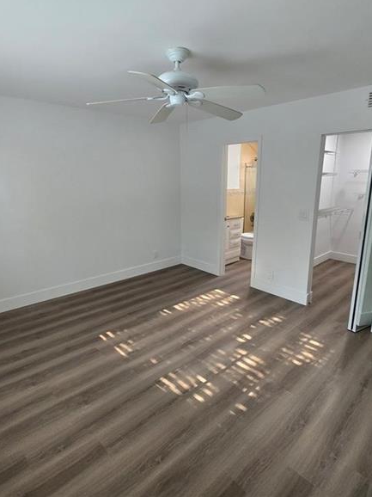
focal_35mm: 18
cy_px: 240
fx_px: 258
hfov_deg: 71.6
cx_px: 189
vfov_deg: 87.7
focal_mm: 2.2
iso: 200
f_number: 2.2
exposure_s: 1/60
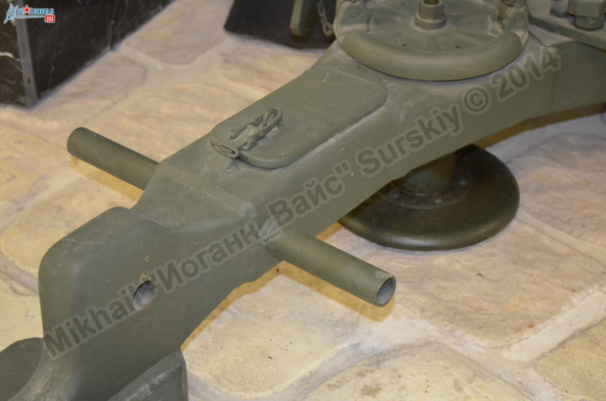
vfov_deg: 16.5
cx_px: 303
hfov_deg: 24.7
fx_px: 1386
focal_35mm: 82
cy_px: 200
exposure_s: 1/60
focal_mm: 55
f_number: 5.6
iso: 2800
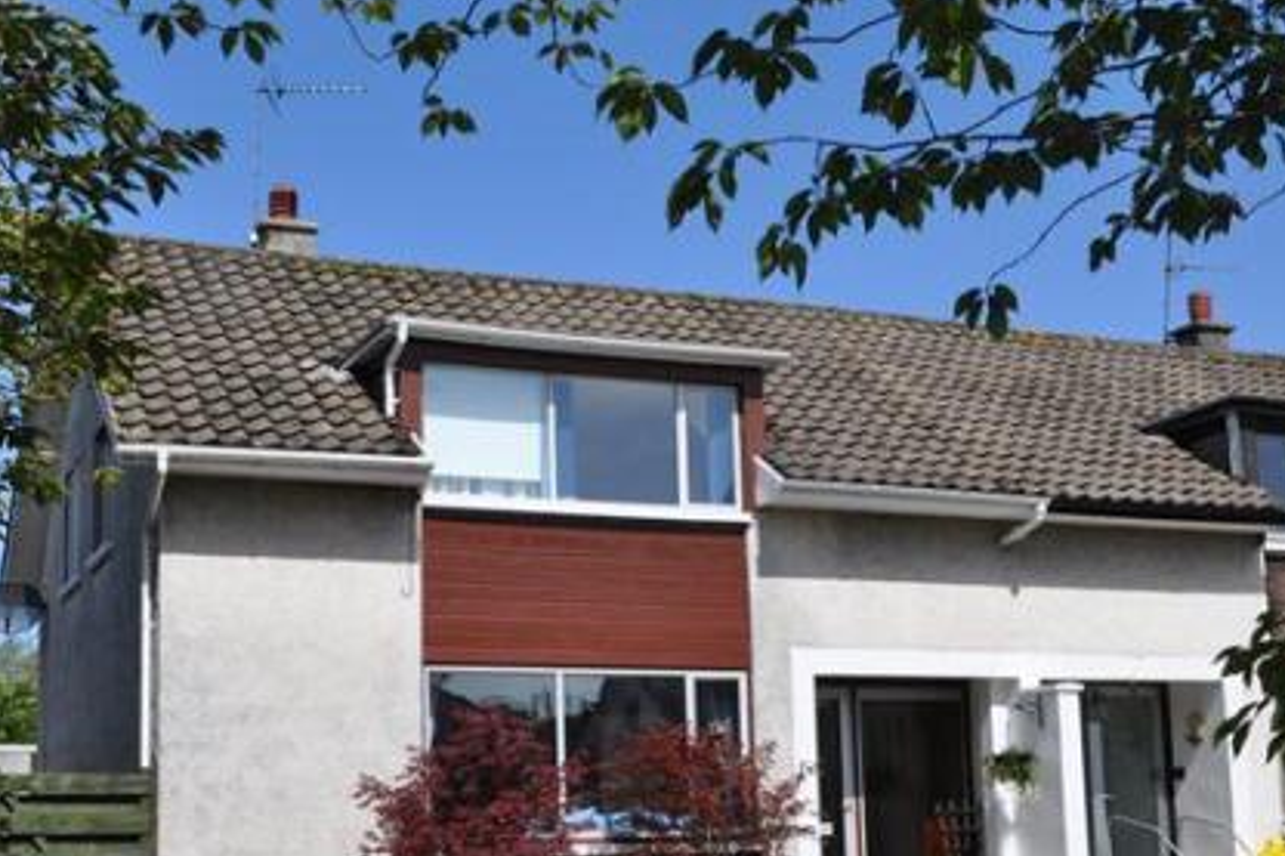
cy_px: 550
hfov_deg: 38.2
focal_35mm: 52
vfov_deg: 25.9
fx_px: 1855
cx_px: 590
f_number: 11
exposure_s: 1/500
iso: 200
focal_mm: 22
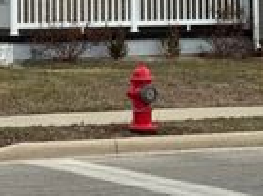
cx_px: 48
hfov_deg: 11.3
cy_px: -108
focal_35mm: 174
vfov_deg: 8.3
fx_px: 1320
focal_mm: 6.76
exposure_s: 1/2179
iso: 64
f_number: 1.78
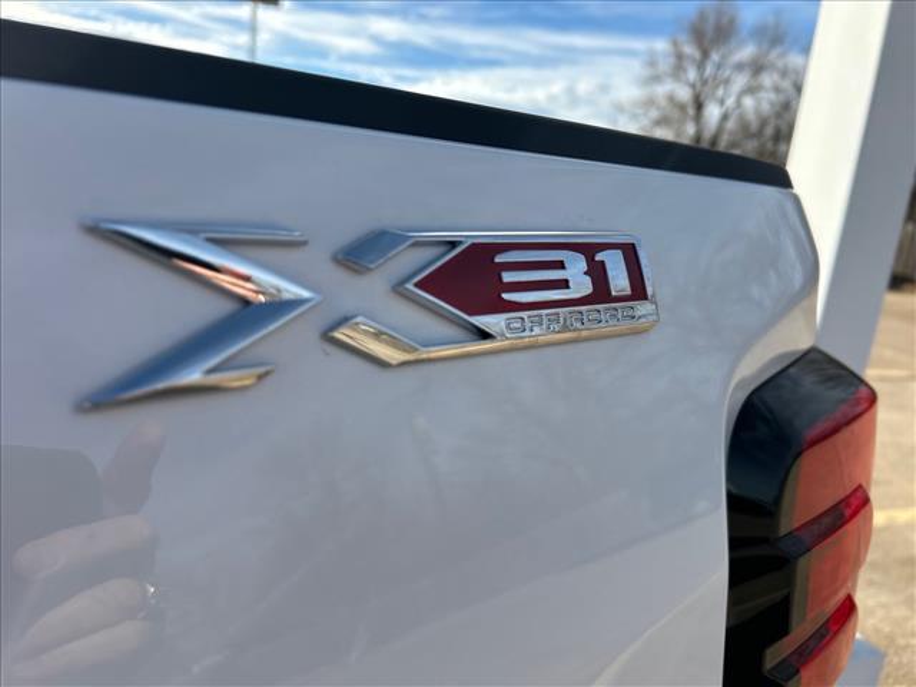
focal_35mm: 26
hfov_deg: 67.3
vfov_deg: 53.1
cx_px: 458
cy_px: 344
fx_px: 688
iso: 50
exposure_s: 1/2915
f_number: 1.5
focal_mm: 5.7
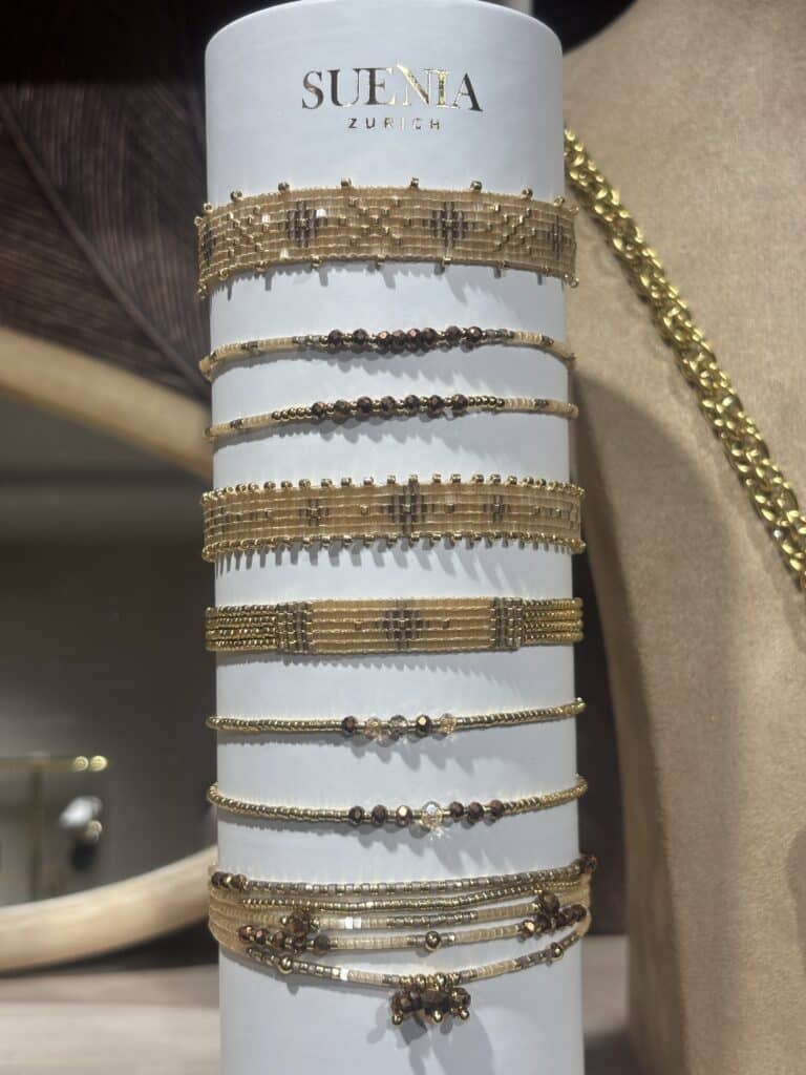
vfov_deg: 36.8
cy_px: 538
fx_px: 1614
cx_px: 403
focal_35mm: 52
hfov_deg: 28.0
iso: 32
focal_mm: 5.96
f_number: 1.6
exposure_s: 1/200
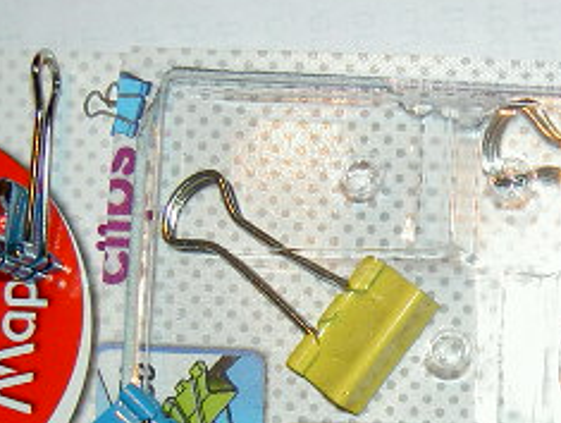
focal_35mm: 106
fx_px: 1721
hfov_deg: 18.2
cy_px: 385
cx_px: 520
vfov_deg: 13.9
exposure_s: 1/59.5
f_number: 2.8
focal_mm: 8
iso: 100
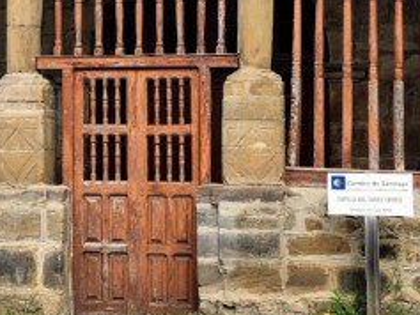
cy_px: 35
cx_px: 172
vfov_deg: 15.1
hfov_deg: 20.2
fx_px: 1178
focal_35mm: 97
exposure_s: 1/580
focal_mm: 6.4
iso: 12
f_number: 1.8
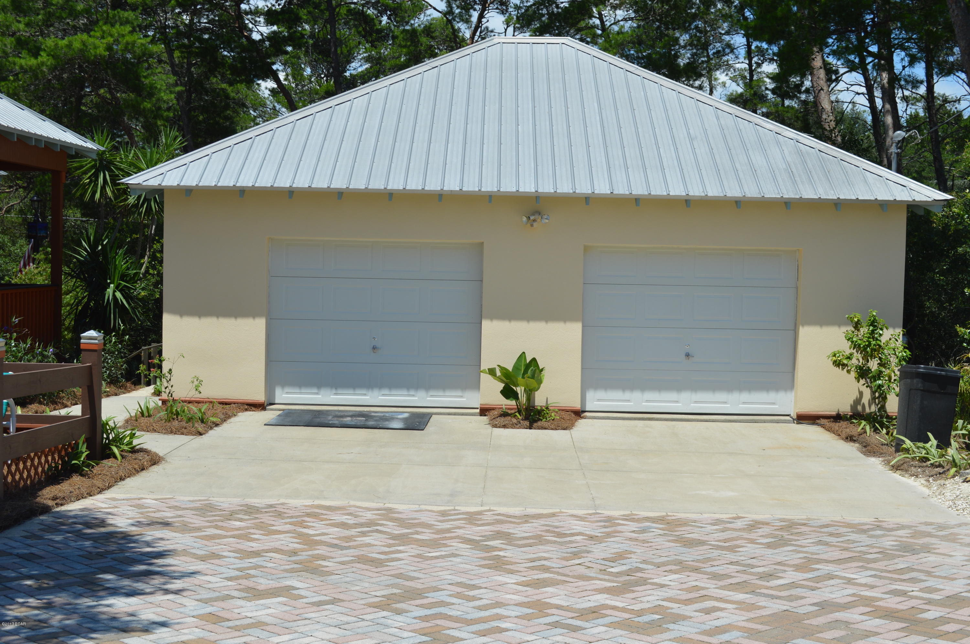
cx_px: 485
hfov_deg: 43.6
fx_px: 1211
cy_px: 322
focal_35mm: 45
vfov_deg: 29.8
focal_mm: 30
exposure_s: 1/250
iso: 100
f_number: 8
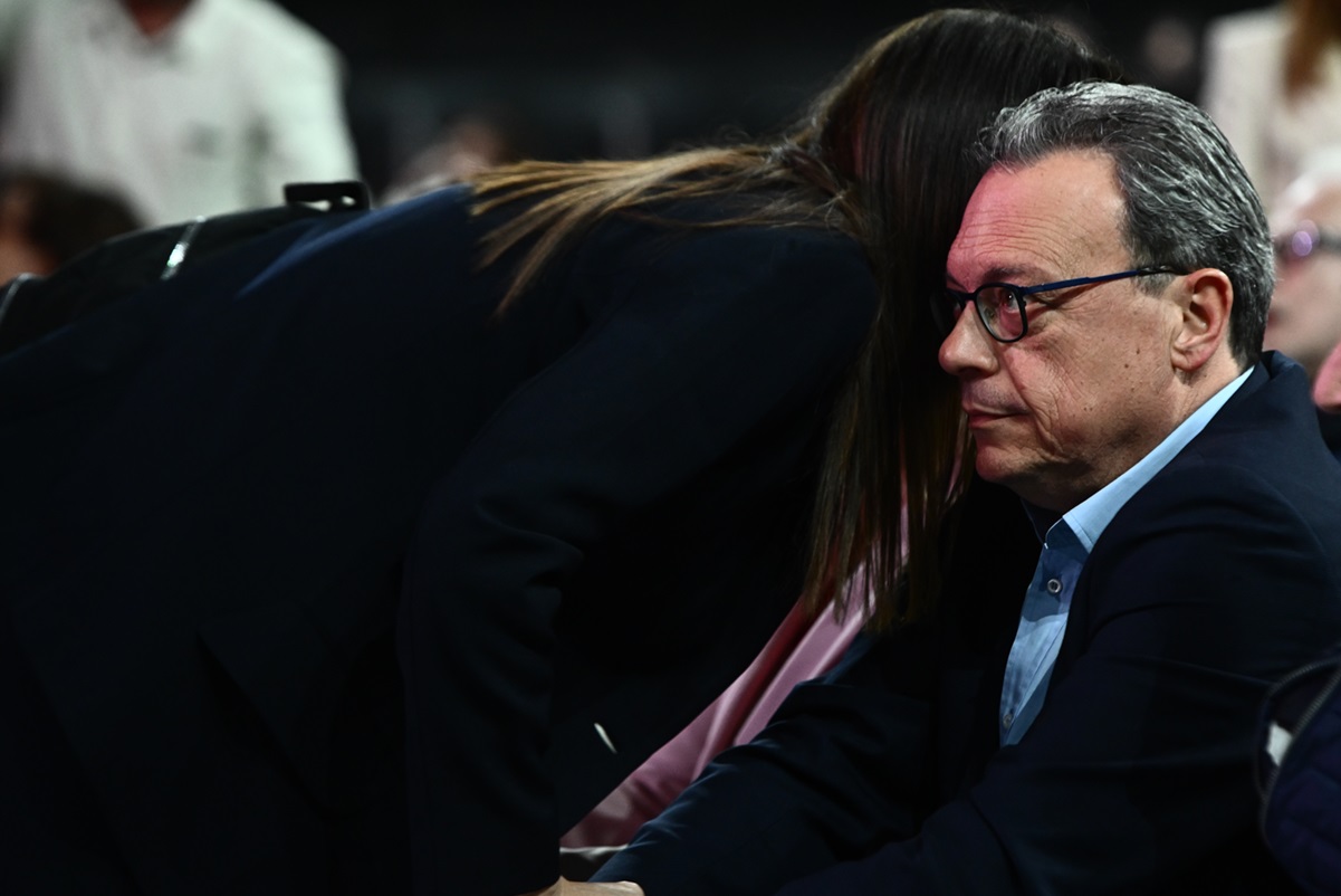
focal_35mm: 200
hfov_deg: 10.3
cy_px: 448
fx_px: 7453
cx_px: 670
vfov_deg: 6.9
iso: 2500
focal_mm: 200
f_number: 4
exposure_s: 1/320
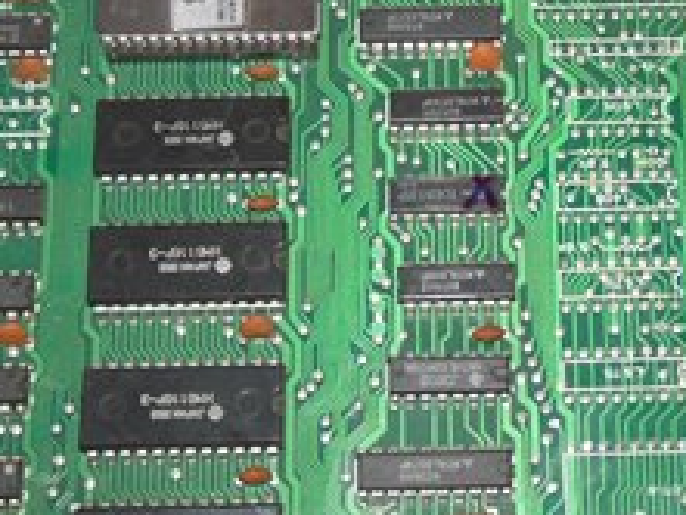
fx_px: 1725
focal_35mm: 87
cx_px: 670
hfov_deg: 21.8
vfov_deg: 16.8
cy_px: 93
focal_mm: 7.7
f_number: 7.5
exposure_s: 1/30
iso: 200
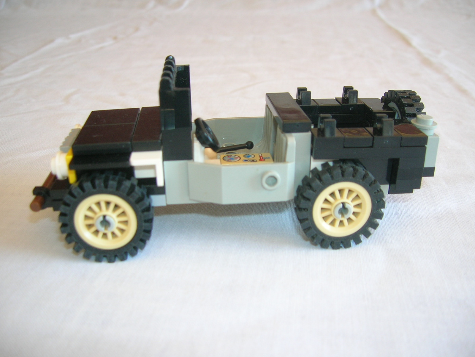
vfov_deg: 41.8
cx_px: 238
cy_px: 178
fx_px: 467
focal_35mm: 34
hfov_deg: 54.0
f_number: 2.9
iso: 50
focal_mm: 5.7
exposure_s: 1/32.4
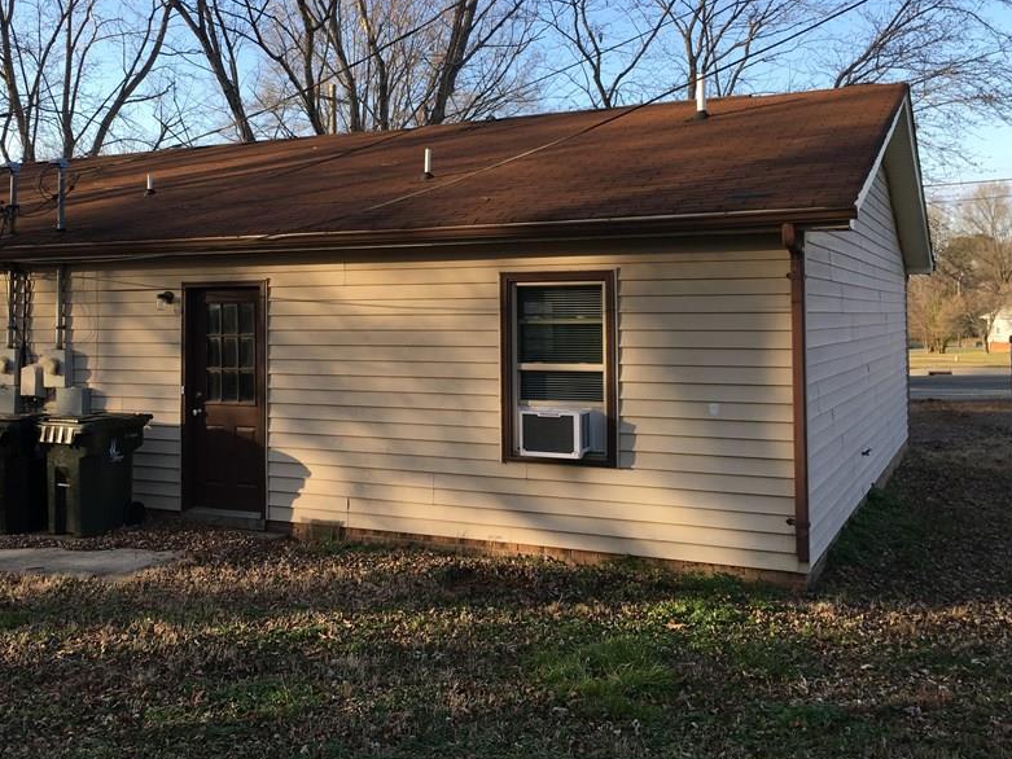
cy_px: 291
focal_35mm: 38
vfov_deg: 37.5
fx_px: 1111
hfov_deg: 48.6
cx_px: 393
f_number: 2.2
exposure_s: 1/364
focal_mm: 4.15
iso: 25
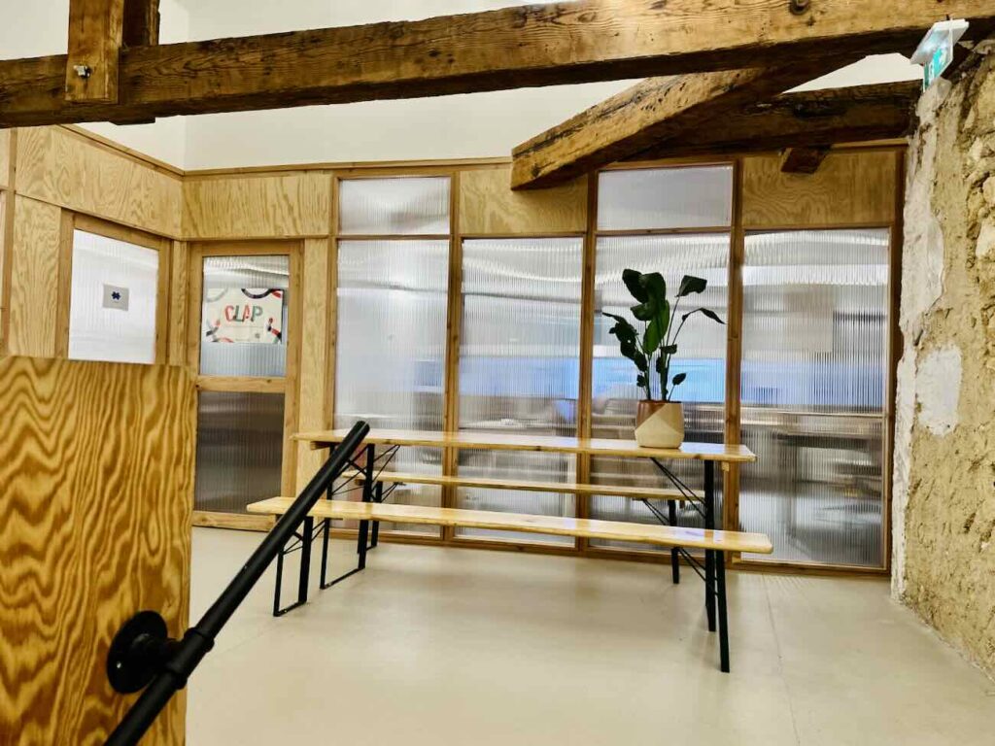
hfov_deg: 71.6
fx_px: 690
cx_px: 498
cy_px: 373
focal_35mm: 24
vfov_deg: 56.8
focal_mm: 6.86
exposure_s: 1/50
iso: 160
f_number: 1.78
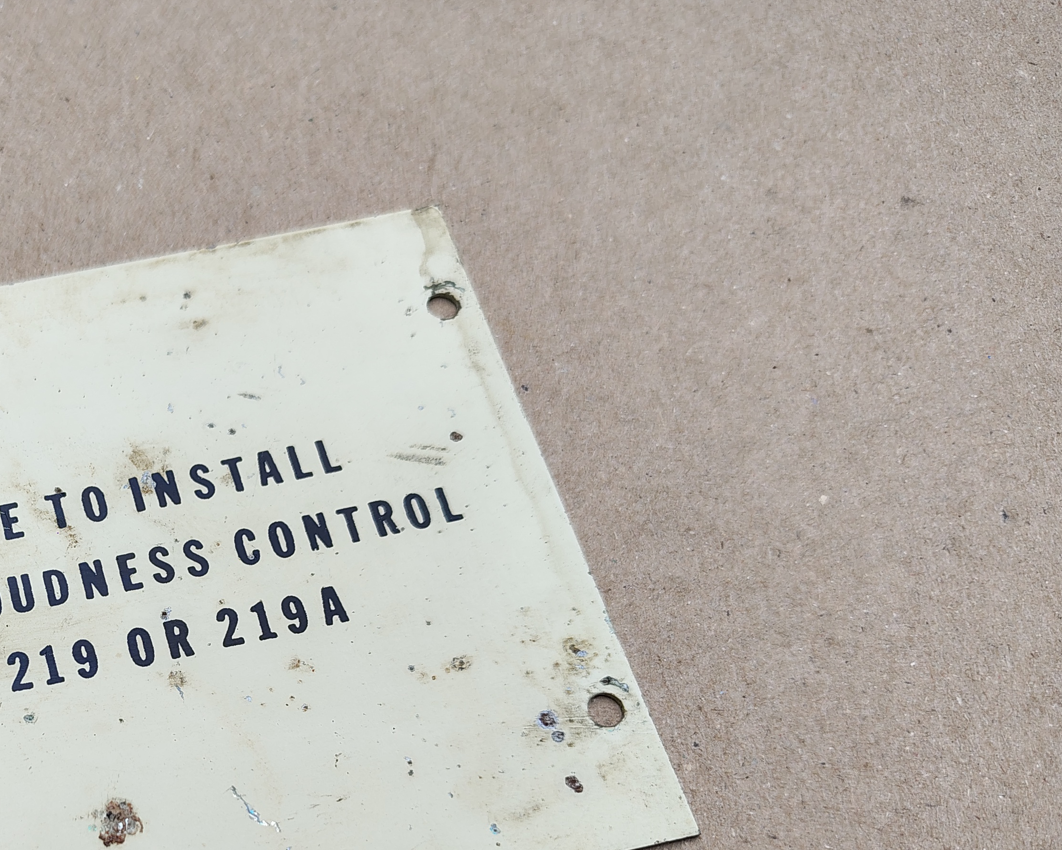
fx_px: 1352
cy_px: 686
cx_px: 103
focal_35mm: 43
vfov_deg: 33.8
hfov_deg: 39.7
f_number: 1.8
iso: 100
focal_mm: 5.56
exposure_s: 1/877
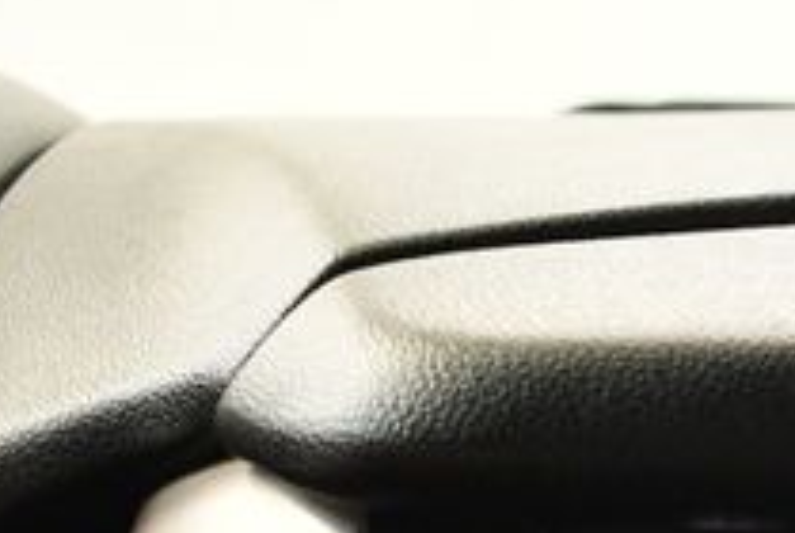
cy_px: 784
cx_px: 1191
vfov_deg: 12.0
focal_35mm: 110
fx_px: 2433
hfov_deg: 16.8
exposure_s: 1/125
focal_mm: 18
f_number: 3.5
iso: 3200
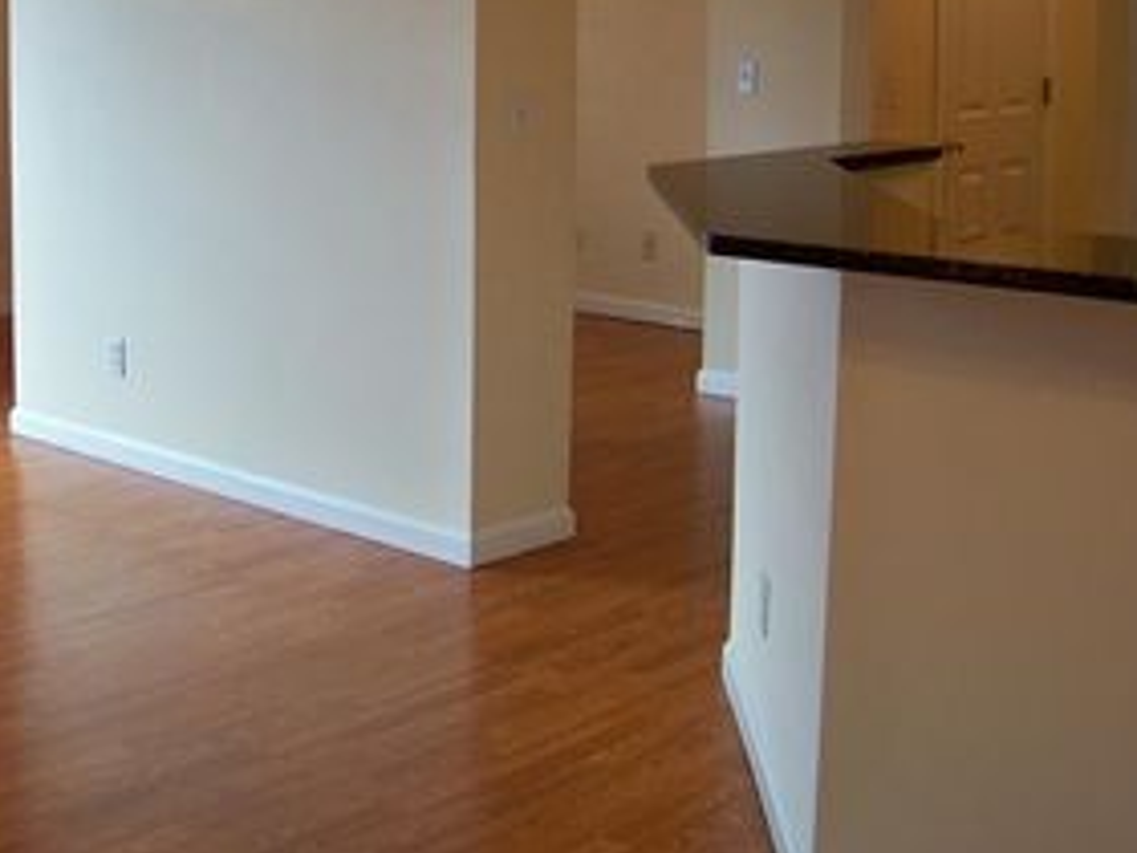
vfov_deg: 24.5
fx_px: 1938
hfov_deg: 32.3
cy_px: 189
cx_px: 325
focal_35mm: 59
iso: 80
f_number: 2.8
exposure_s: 1/30
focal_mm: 5.85
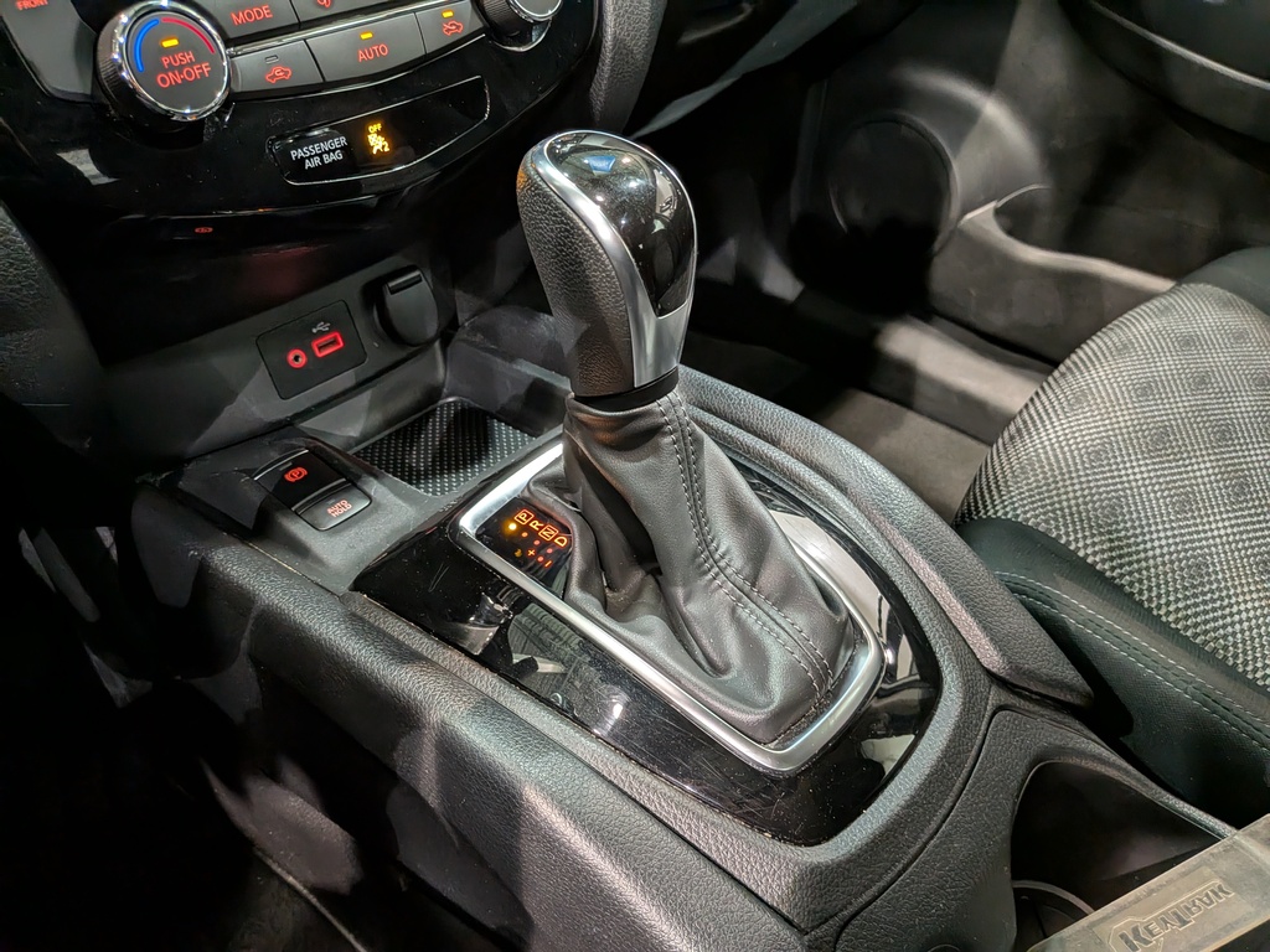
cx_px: 635
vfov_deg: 56.8
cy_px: 476
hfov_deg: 71.6
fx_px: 881
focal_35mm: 24
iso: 352
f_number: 1.7
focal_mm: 4.53
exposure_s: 1/16.7
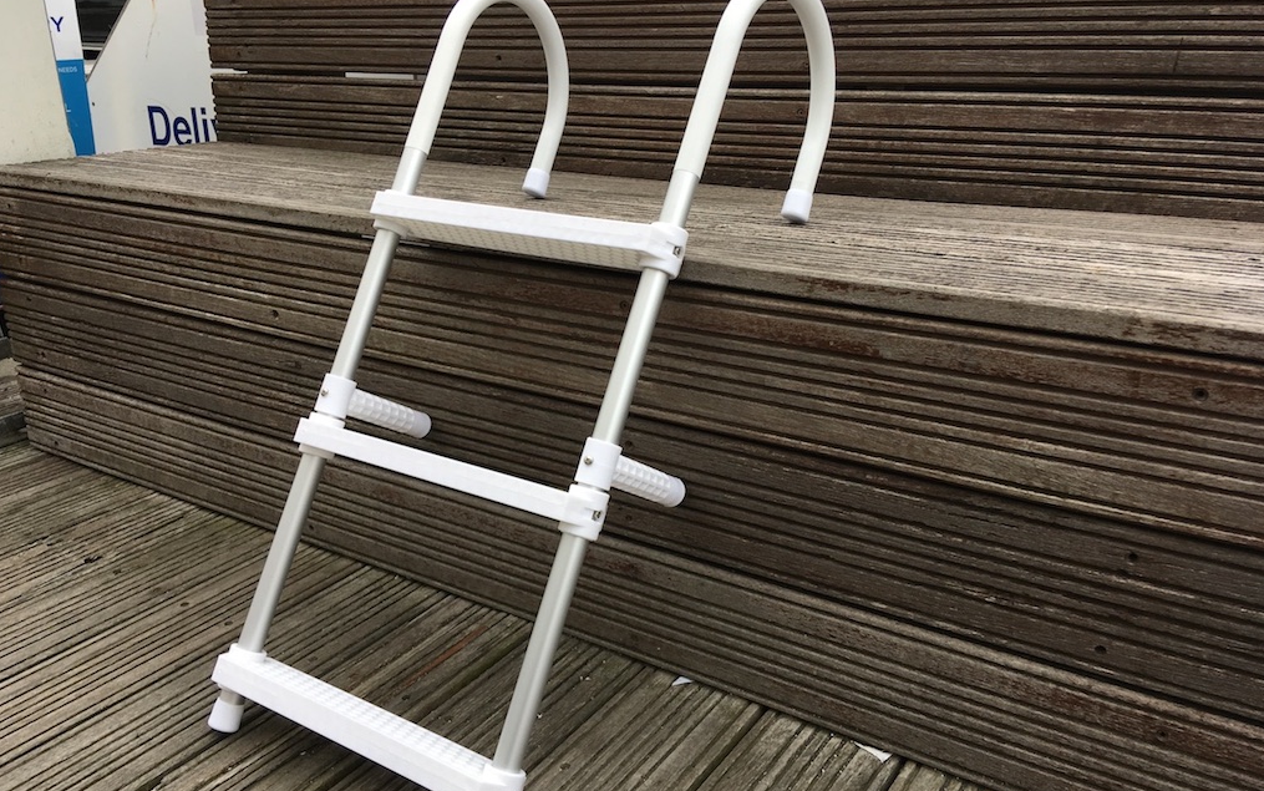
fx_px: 1068
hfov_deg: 61.2
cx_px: 630
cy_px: 407
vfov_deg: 40.6
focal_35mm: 31
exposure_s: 1/358
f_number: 2.2
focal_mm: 4.15
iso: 25
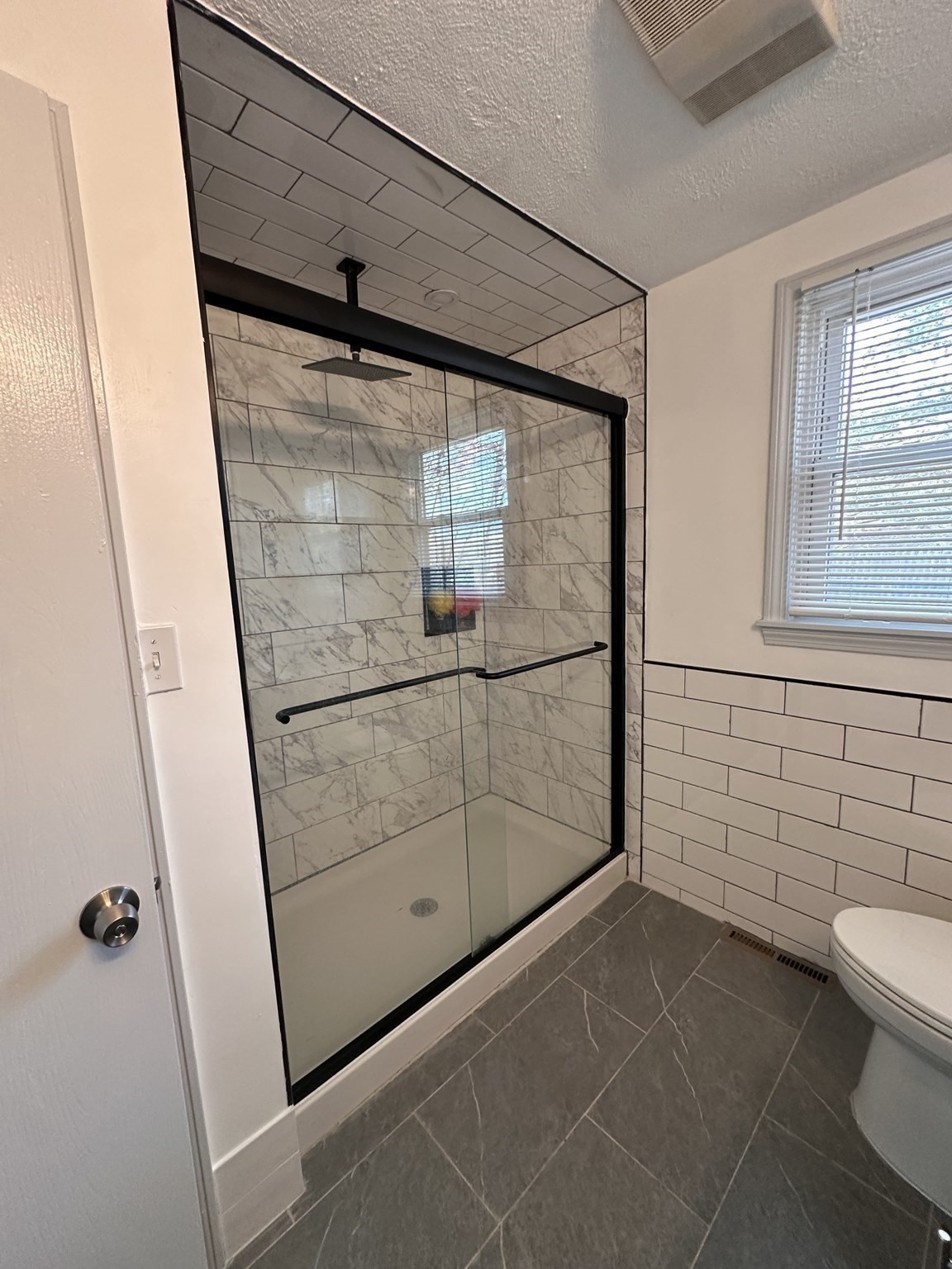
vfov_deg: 102.1
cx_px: 476
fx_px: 513
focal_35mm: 14
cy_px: 634
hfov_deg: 85.7
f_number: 2.2
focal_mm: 2.22
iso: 250
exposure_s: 1/60
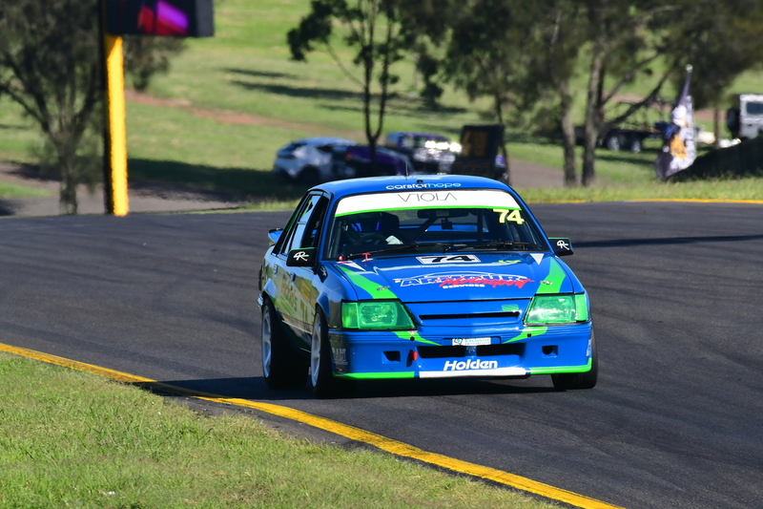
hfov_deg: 2.8
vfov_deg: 1.8
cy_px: 254
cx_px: 382
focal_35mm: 750
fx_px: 15892
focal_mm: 500
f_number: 11
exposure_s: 1/640
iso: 500
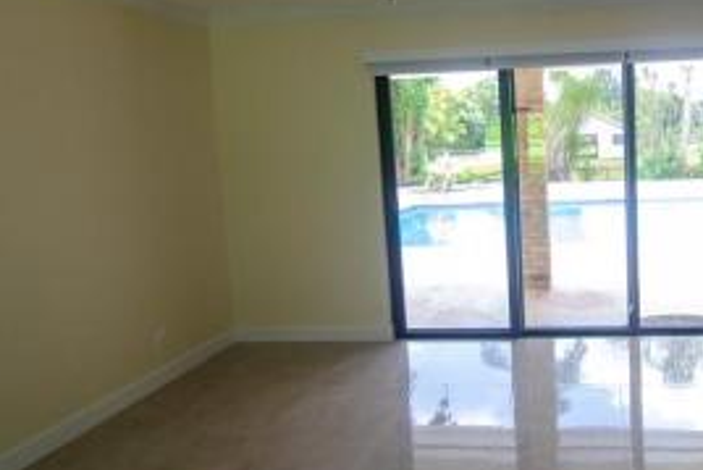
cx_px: 550
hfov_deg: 61.0
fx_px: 544
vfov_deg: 46.4
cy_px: 189
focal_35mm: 28
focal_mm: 11
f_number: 4
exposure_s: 1/30
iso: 640
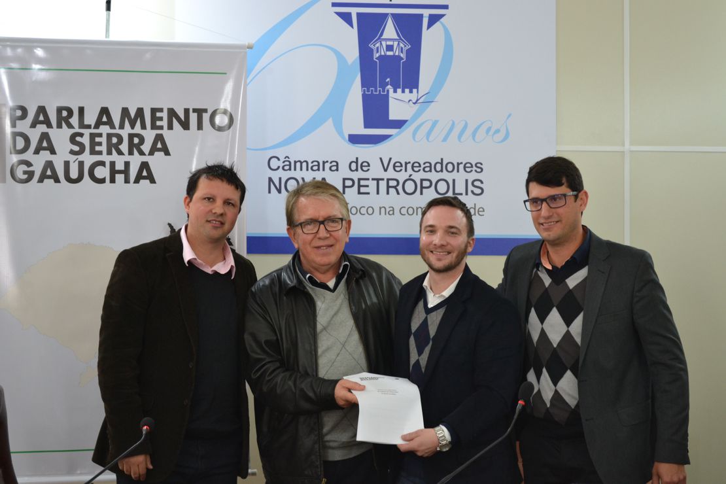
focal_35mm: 63
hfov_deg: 31.9
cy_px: 242
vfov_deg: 21.6
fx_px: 1270
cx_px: 363
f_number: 5.3
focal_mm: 42
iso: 1100
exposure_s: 1/60
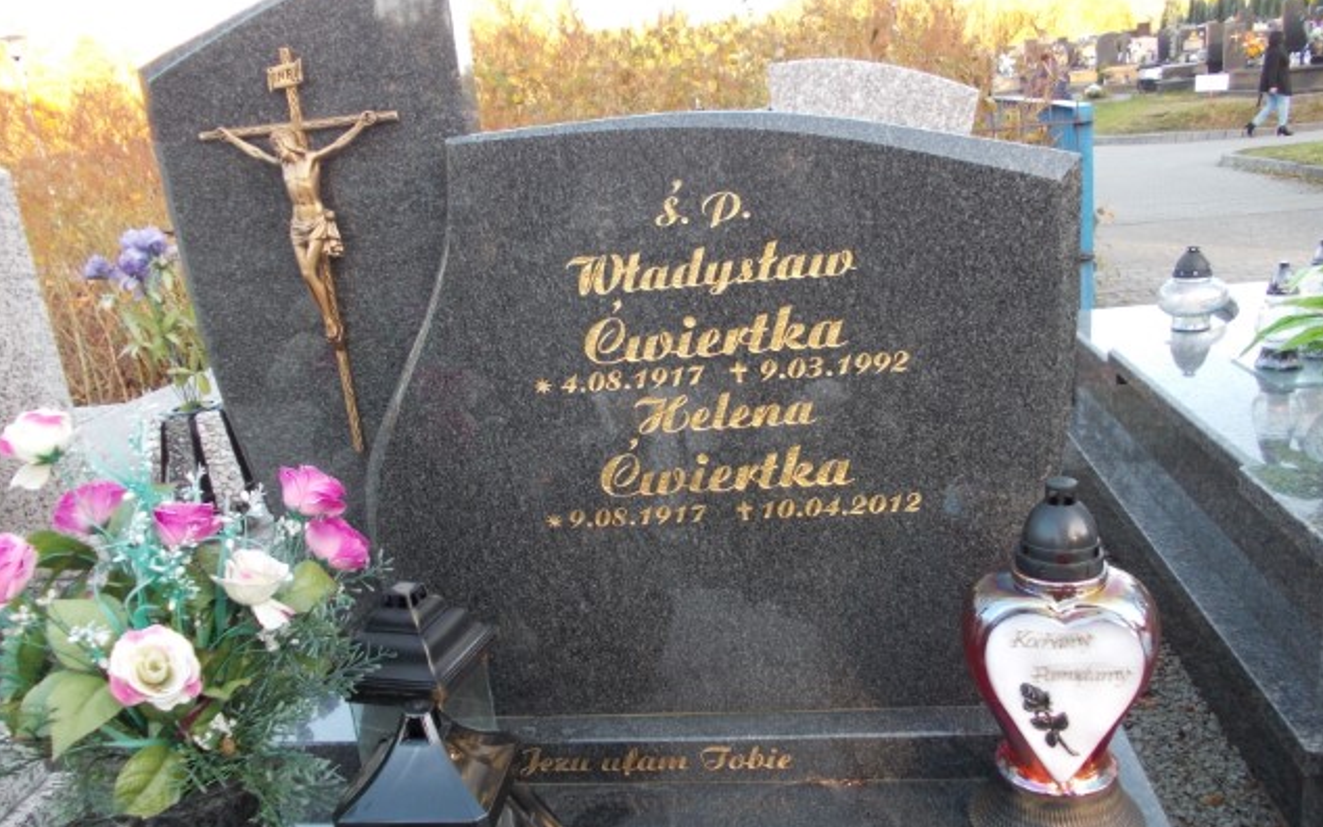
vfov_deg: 41.8
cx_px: 663
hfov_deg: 62.9
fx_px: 1082
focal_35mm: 30
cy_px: 445
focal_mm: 4
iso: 80
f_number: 2.7
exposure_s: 1/60
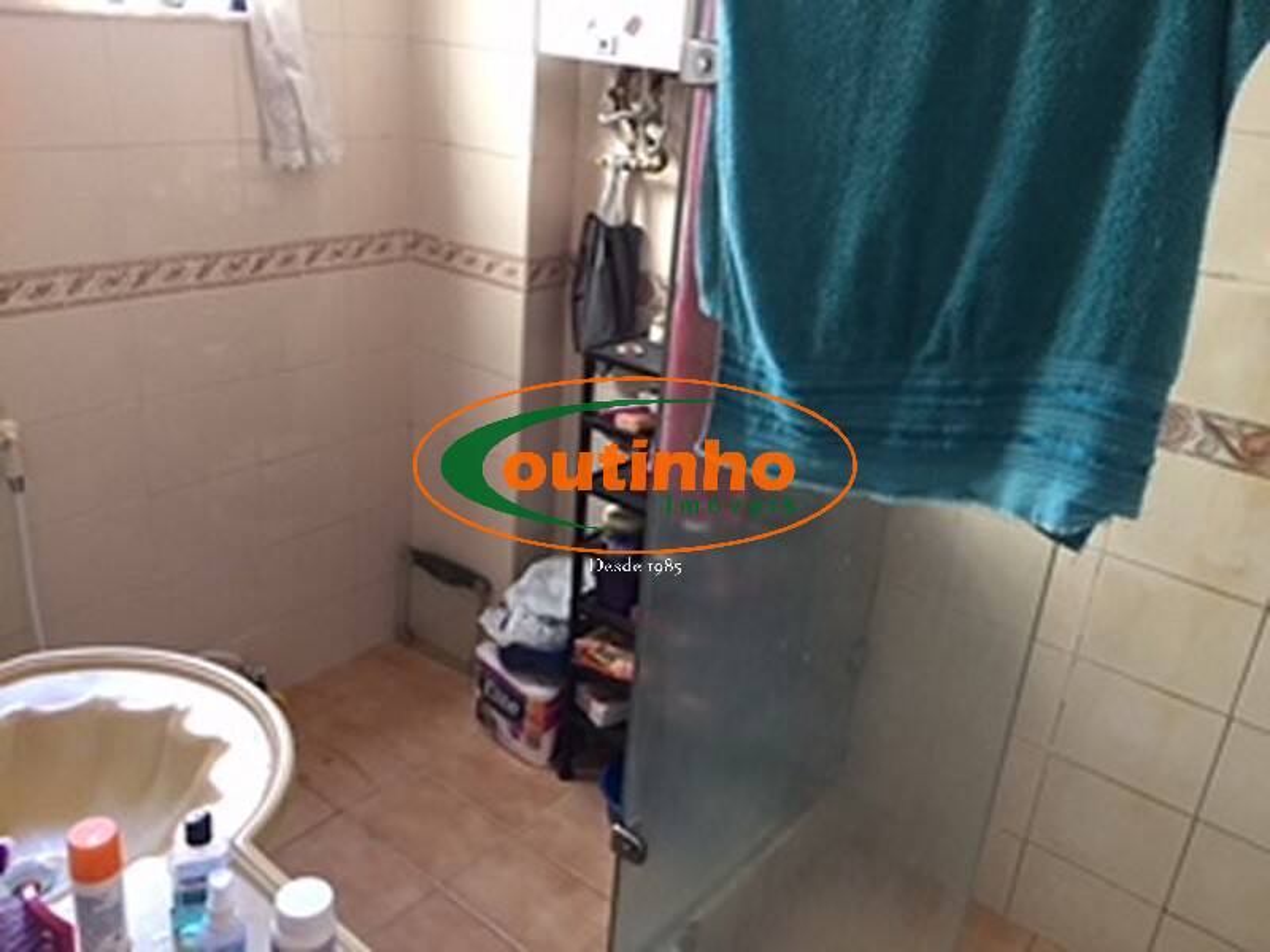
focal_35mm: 29
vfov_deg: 48.2
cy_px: 476
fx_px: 1064
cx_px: 635
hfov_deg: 61.7
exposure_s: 1/30
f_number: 2.2
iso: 125
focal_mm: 4.15
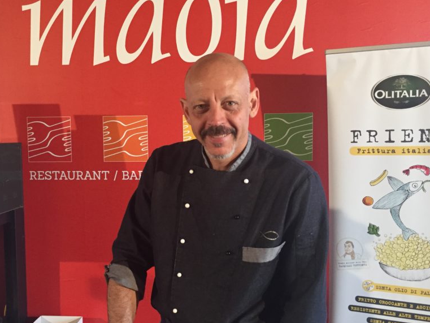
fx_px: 485
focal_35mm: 39
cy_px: 178
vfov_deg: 36.8
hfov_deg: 47.8
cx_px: 193
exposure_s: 1/33
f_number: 2.2
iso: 200
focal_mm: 4.15
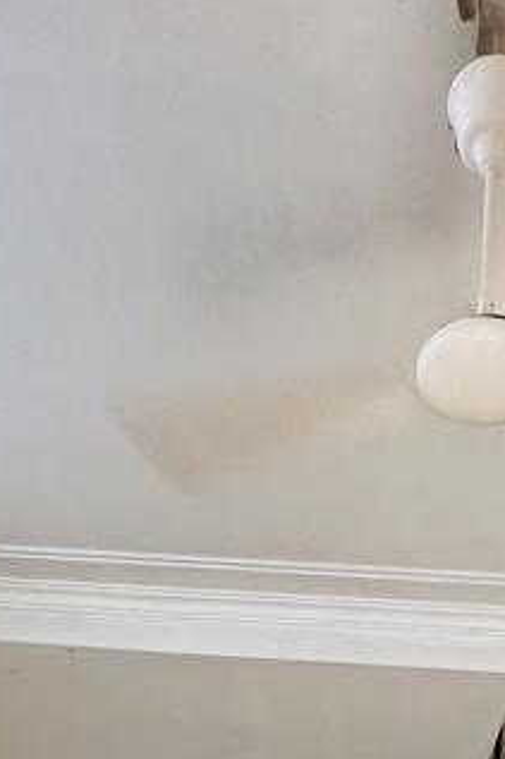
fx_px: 990
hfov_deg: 28.1
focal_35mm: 47
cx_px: 393
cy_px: 1221
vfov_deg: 25.9
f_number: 2.2
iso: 320
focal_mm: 2.22
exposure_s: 1/60
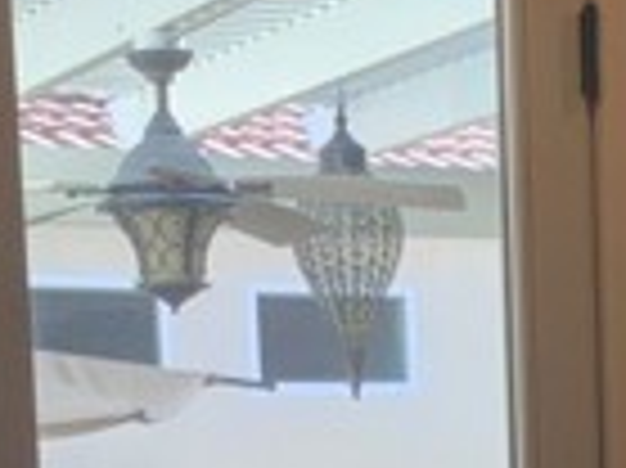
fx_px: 2584
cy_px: 792
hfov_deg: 13.7
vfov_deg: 9.9
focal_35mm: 143
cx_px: 576
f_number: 2.4
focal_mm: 3.3
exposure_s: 1/120
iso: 50
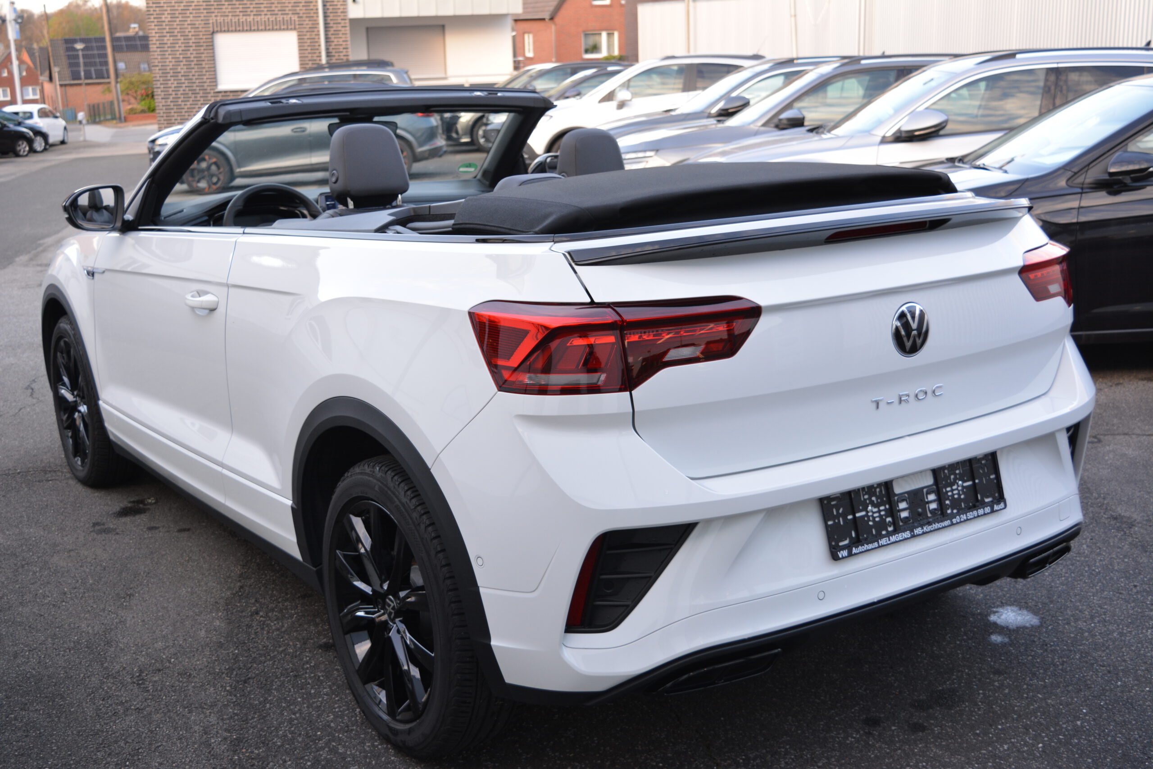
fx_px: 1345
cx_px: 576
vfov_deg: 31.9
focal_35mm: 42
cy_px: 384
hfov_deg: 46.4
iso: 320
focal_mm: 28
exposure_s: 1/100
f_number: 5
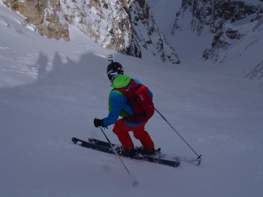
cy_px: 99
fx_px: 372
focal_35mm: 49
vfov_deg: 29.7
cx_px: 129
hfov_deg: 38.9
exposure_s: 1/250
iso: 100
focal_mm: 8.6
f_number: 13
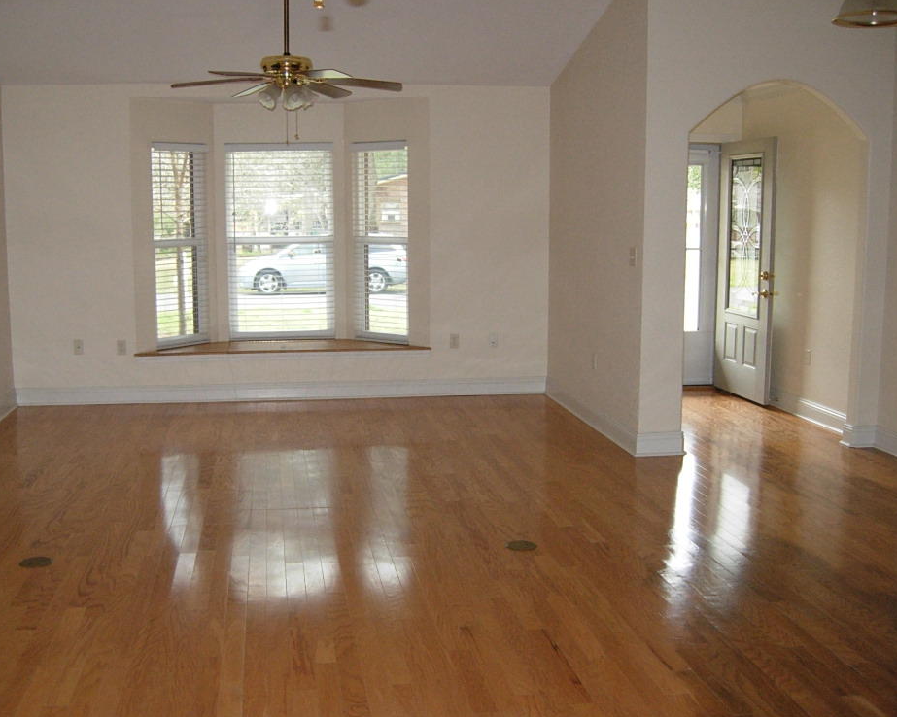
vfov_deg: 38.2
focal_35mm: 39
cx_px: 411
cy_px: 369
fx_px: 1035
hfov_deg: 46.8
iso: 200
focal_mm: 7.5
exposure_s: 1/181
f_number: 2.7
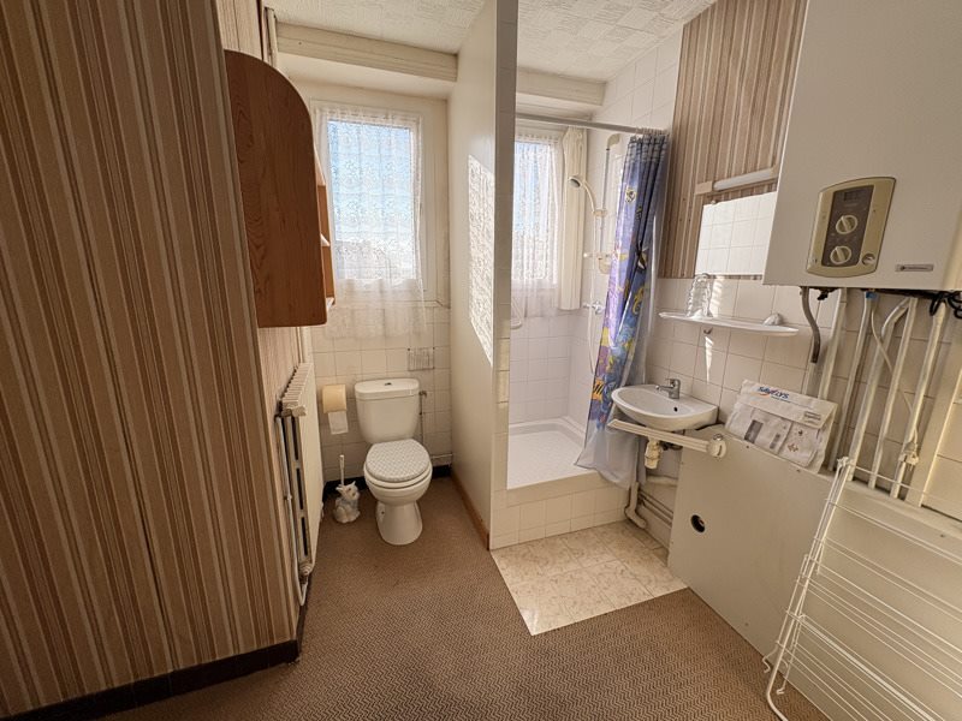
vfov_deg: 85.7
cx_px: 481
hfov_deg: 102.1
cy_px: 360
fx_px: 389
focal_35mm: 14
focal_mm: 2.22
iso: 64
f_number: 2.2
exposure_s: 1/318
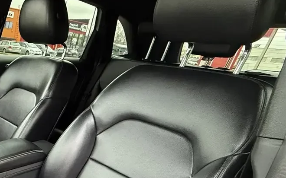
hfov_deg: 43.8
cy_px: 172
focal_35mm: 36
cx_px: -17
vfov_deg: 32.8
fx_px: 281
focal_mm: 2.22
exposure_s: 1/60
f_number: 2.2
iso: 640
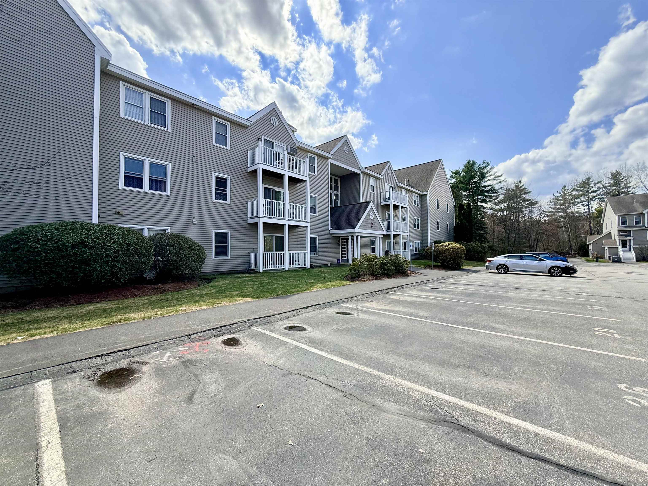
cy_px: 243
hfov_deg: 102.1
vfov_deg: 85.7
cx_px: 324
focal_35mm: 14
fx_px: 262
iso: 64
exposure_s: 1/1033
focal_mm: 2.22
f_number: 2.2
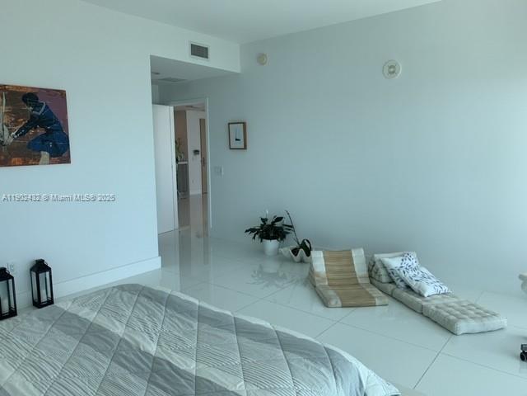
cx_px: 264
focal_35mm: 26
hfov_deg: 67.3
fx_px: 396
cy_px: 198
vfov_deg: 53.1
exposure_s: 1/287
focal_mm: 4.25
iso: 25
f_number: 1.8
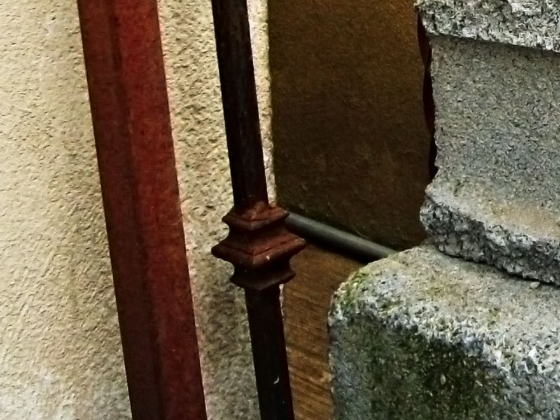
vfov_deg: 13.0
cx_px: 716
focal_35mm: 112
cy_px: -7
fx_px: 1812
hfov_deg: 16.6
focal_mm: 5.8
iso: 80
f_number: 2.8
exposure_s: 1/180
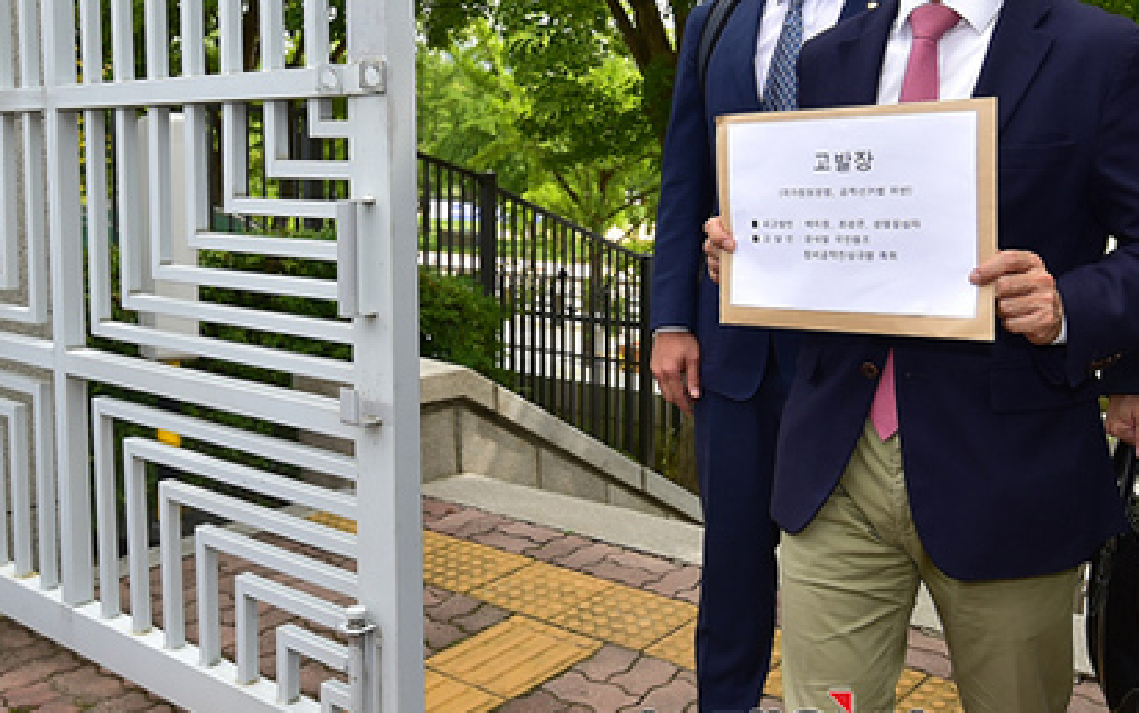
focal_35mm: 30
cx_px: 777
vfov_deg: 41.4
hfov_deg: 61.1
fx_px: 932
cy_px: 249
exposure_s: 1/250
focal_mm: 19
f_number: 5.6
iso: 100
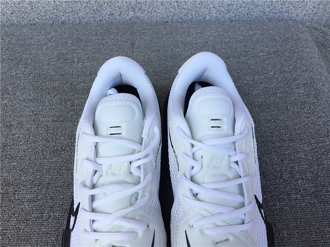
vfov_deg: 45.4
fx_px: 296
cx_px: 165
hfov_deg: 58.4
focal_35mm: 31
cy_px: 124
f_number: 2.4
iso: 25
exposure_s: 1/318
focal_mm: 3.3
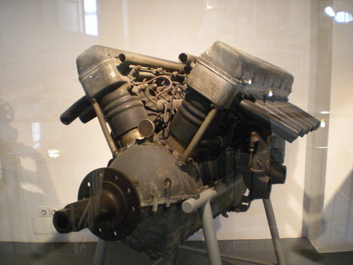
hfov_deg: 49.0
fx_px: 388
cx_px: 176
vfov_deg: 37.8
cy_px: 132
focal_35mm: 38
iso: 645
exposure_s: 1/8
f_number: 3.1
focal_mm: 6.3
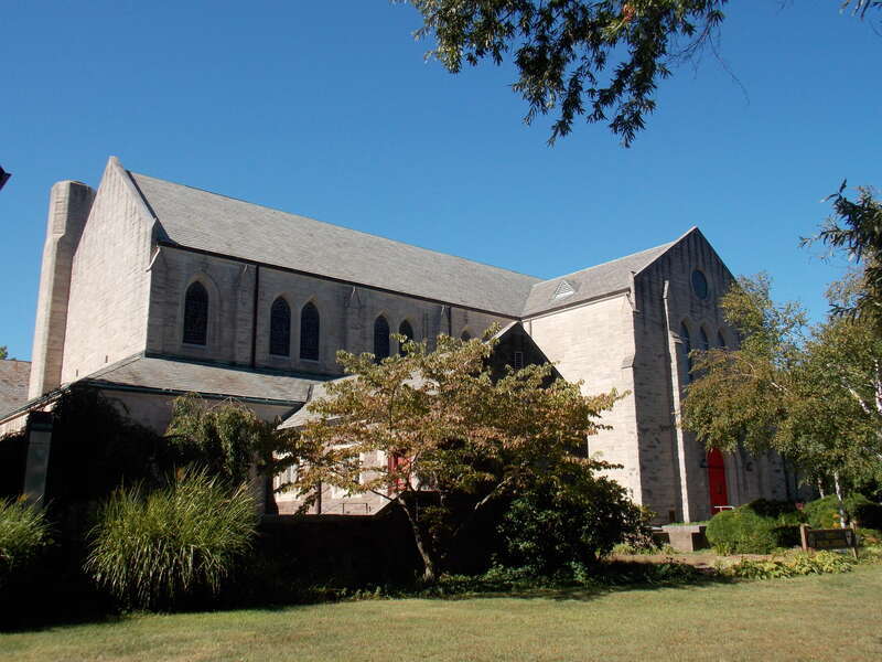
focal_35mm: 30
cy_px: 331
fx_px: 764
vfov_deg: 46.8
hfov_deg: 60.0
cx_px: 441
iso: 80
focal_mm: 5.3
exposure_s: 1/800
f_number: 3.3
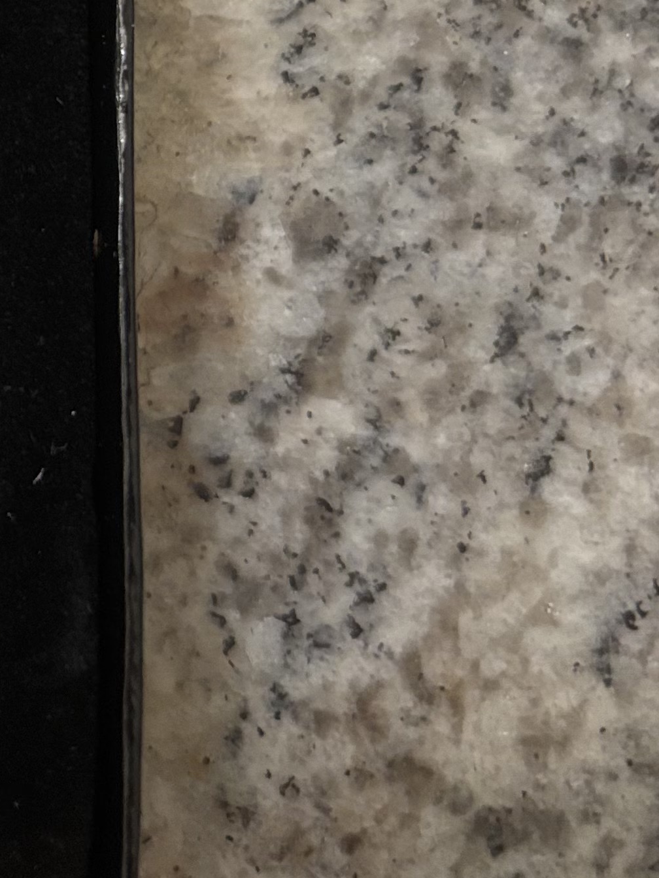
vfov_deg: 24.0
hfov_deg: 17.1
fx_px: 1980
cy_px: 10
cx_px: -318
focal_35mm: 78
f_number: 1.6
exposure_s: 1/60
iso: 250
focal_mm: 5.96
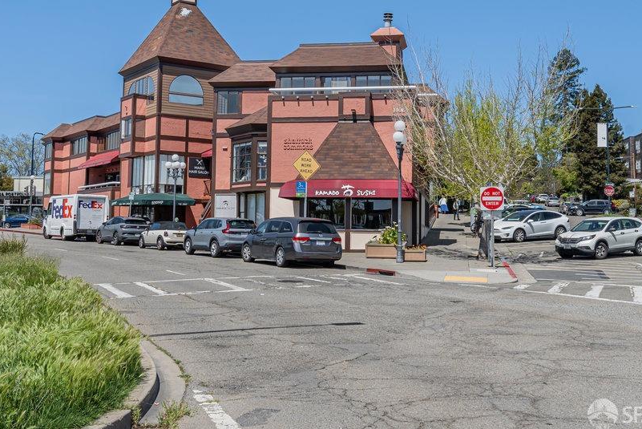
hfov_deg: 42.7
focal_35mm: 46
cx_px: 304
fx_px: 821
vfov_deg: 29.2
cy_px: 158
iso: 100
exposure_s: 1/200
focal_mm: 24
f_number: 10
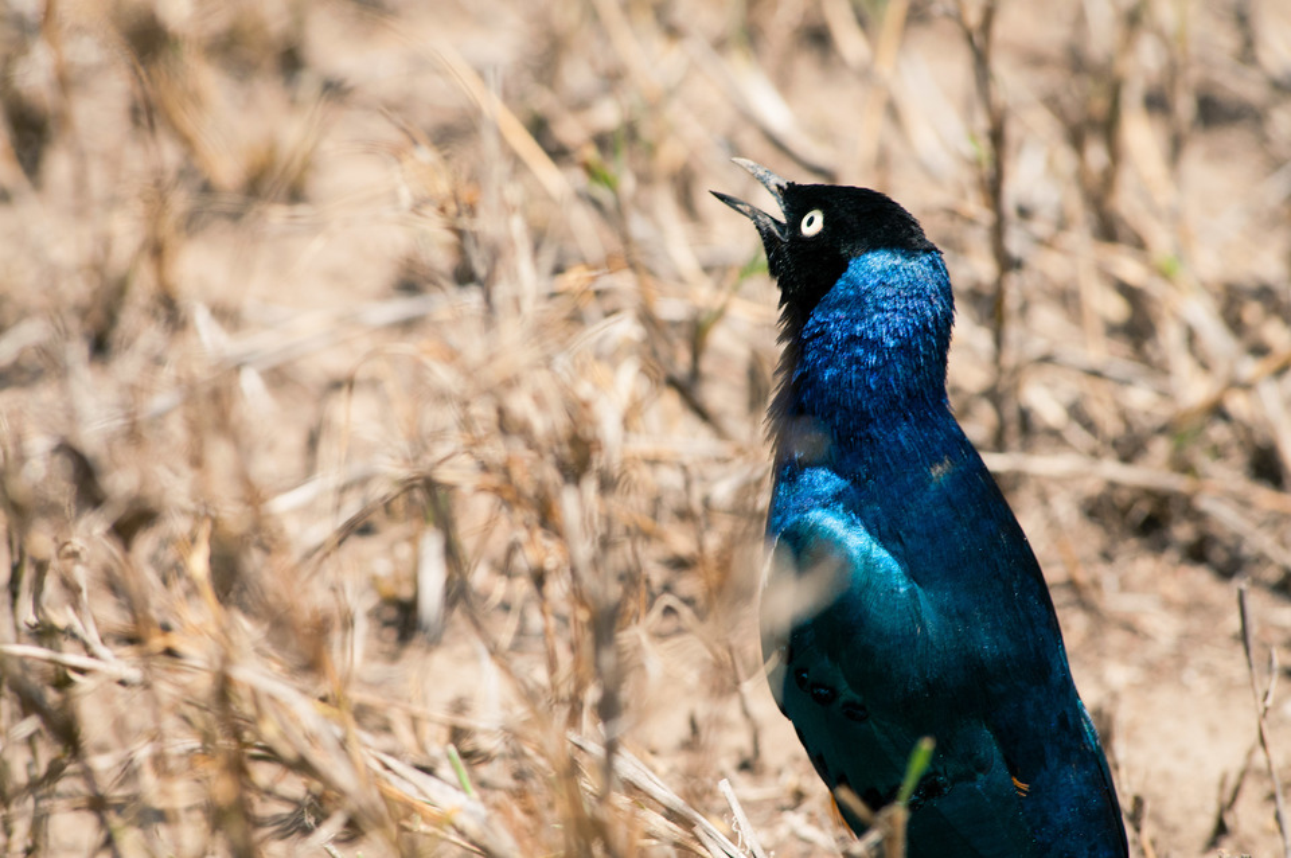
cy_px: 429
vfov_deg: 4.6
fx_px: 10747
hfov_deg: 6.9
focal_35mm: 300
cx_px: 646
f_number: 7.1
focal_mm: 200
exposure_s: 1/640
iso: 200
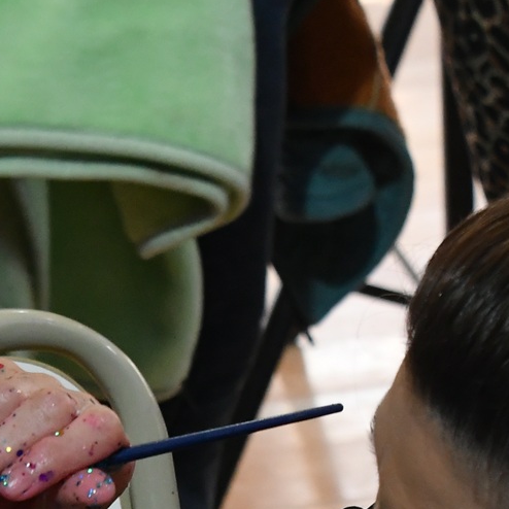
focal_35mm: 227
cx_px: 91
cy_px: 582
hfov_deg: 7.7
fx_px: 3776
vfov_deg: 7.7
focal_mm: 44
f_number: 5.6
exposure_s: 1/100
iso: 2000
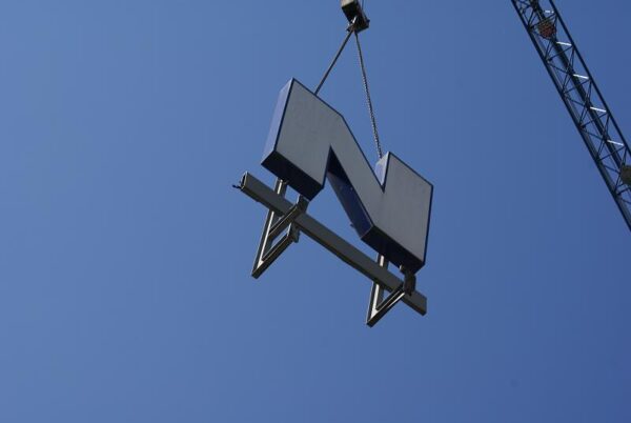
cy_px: 212
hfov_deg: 19.4
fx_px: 1843
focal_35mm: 105
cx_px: 316
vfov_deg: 13.1
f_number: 11
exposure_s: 1/160
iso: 100
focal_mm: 70
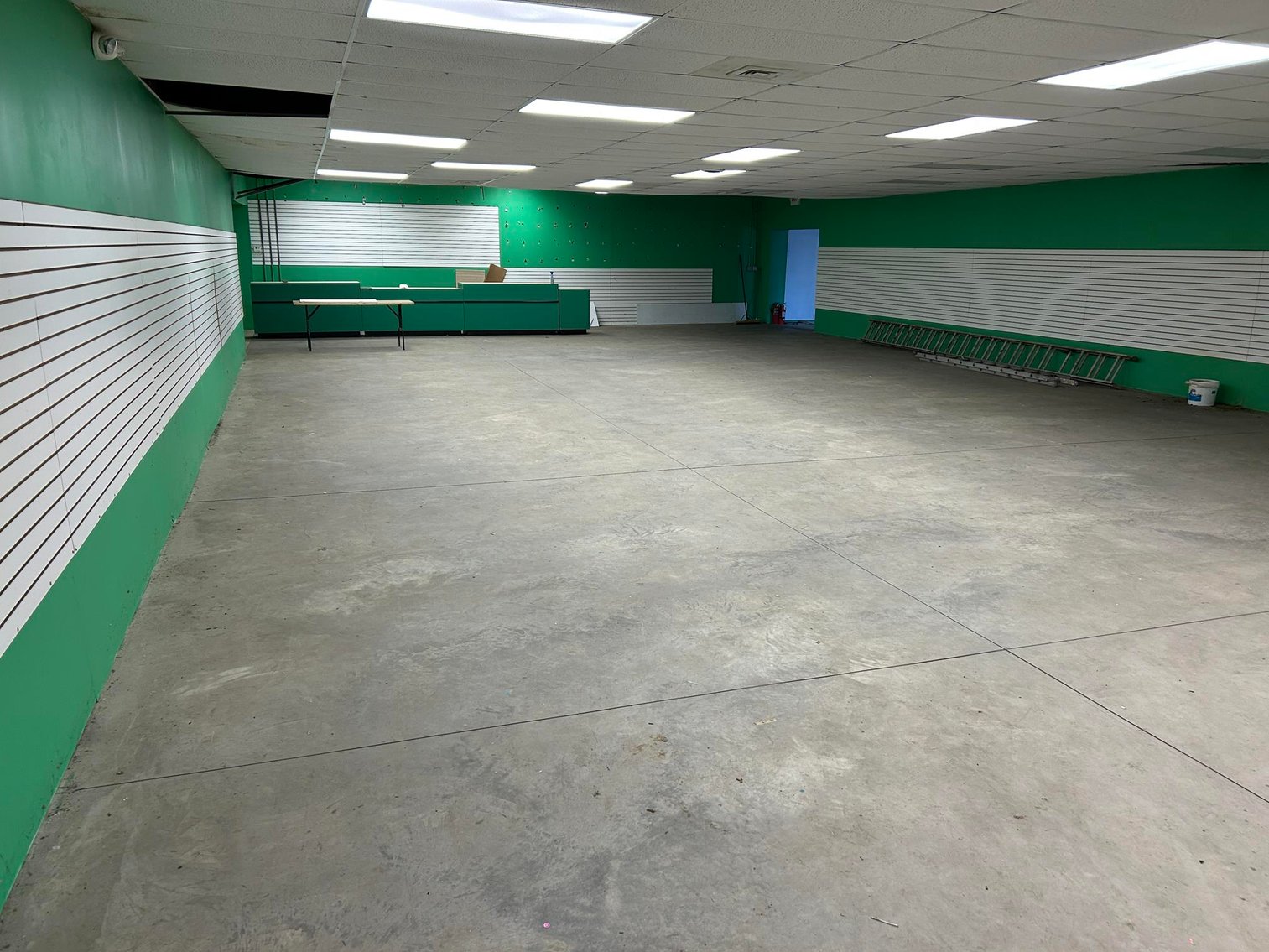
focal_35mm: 26
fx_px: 953
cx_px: 634
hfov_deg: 67.3
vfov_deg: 53.1
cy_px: 476
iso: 100
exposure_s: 1/60
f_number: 1.5
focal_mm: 5.7
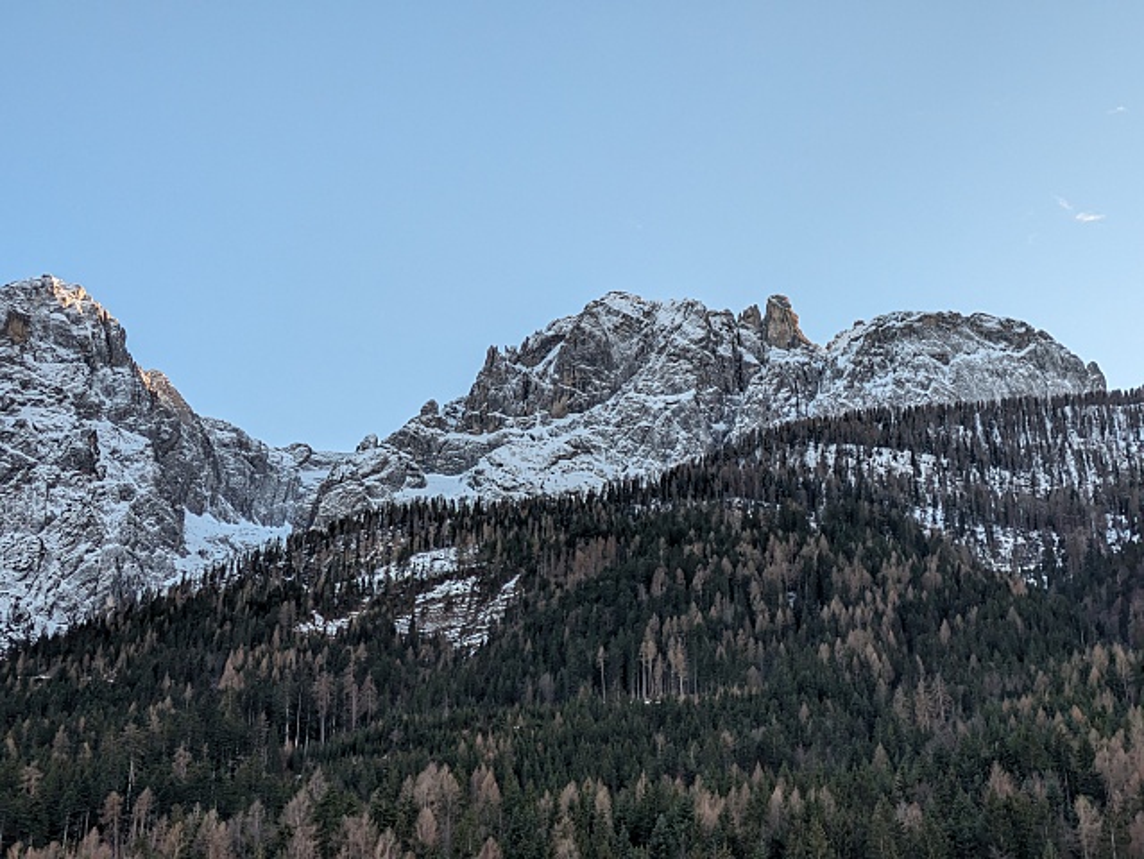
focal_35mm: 51
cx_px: 572
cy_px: 430
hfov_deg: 37.5
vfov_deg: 28.6
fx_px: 1686
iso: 49
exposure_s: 1/355
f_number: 1.89
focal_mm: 5.43
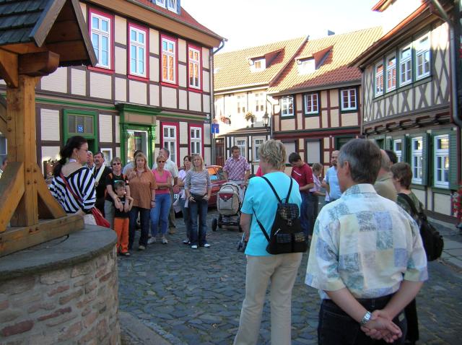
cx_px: 231
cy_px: 172
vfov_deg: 41.7
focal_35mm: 34
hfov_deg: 54.0
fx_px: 453
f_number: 2.9
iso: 50
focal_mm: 5.7
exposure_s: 1/106
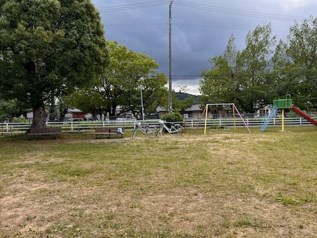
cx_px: 158
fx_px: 238
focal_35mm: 26
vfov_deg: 53.1
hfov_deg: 67.3
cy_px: 119
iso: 50
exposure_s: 1/1311
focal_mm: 5.7
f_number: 1.5
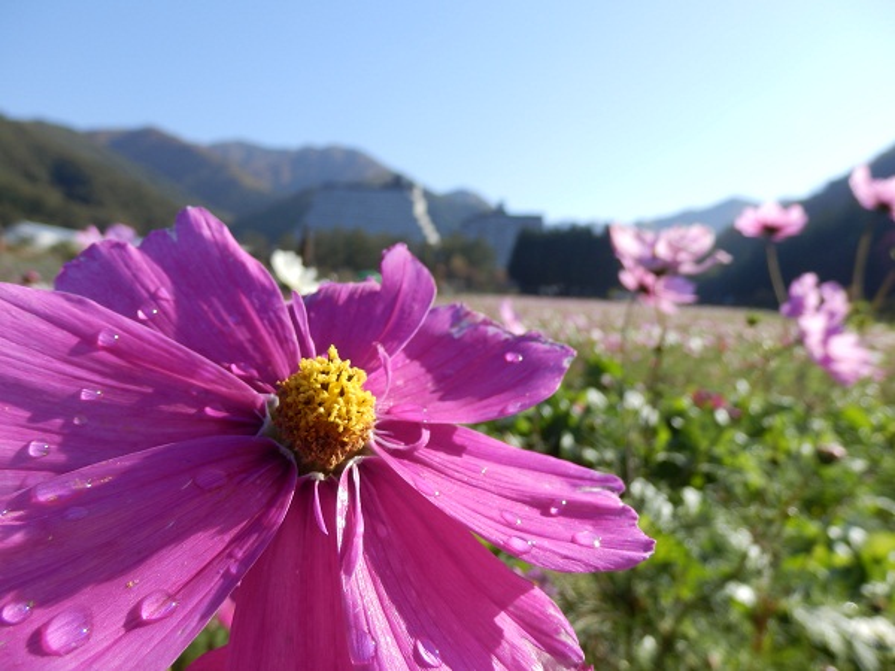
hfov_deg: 69.4
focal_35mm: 25
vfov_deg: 54.9
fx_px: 646
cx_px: 448
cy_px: 336
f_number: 3
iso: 80
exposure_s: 1/800
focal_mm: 4.5
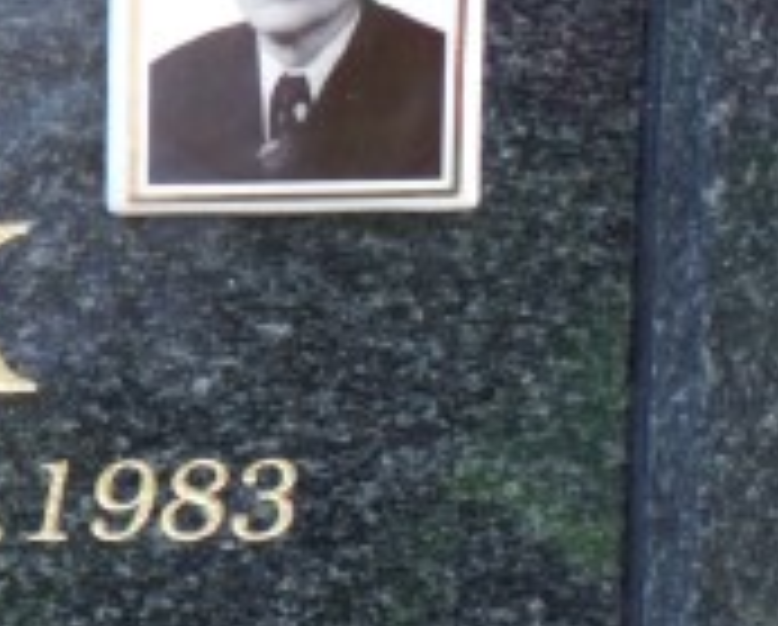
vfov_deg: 3.8
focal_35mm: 411
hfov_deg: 4.6
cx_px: -643
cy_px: 531
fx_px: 9480
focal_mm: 20.3
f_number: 4
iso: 240
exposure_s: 1/60
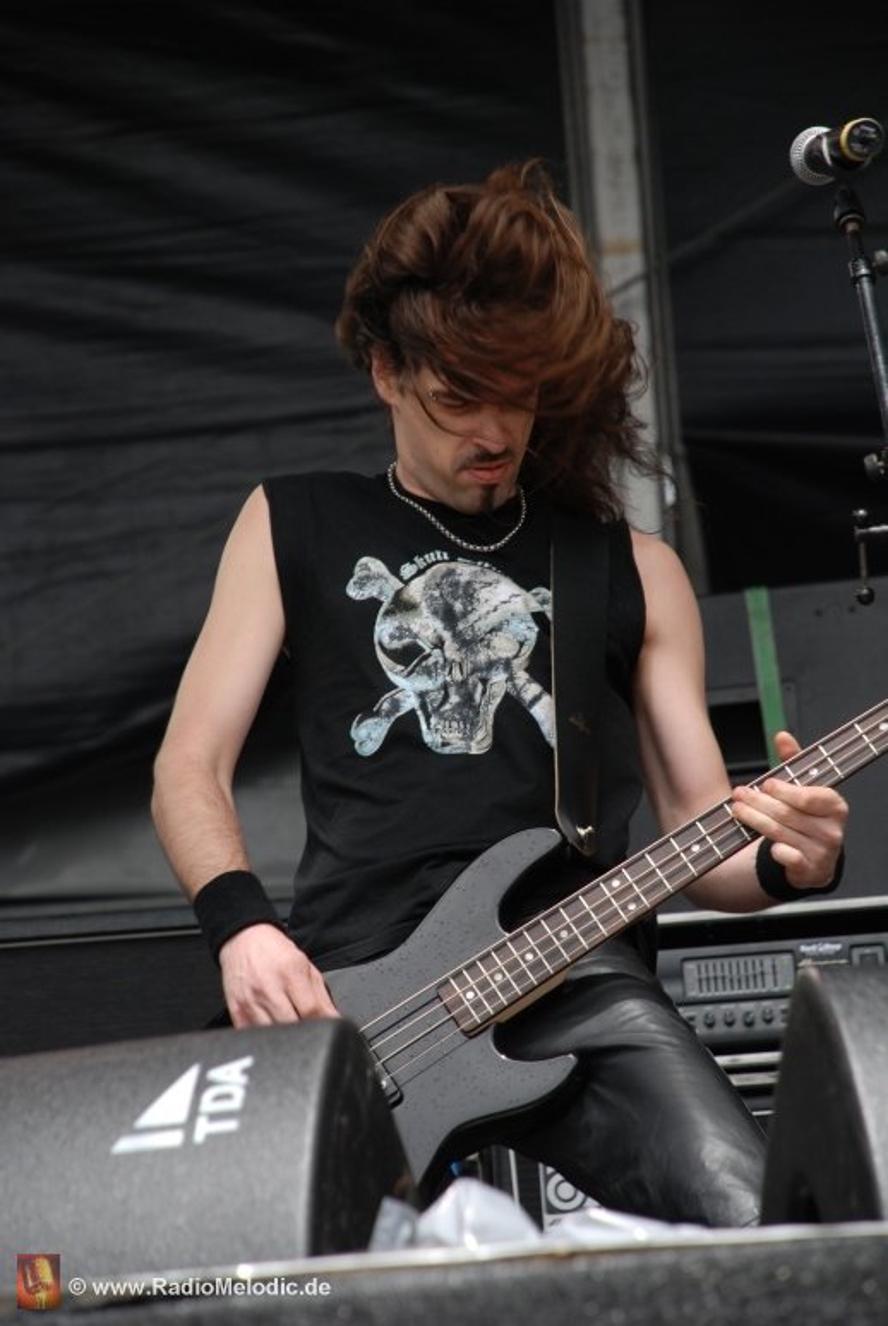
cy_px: 663
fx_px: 7472
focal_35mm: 202
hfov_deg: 6.8
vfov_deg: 10.1
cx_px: 444
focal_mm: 135
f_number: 5.6
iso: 200
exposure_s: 1/320
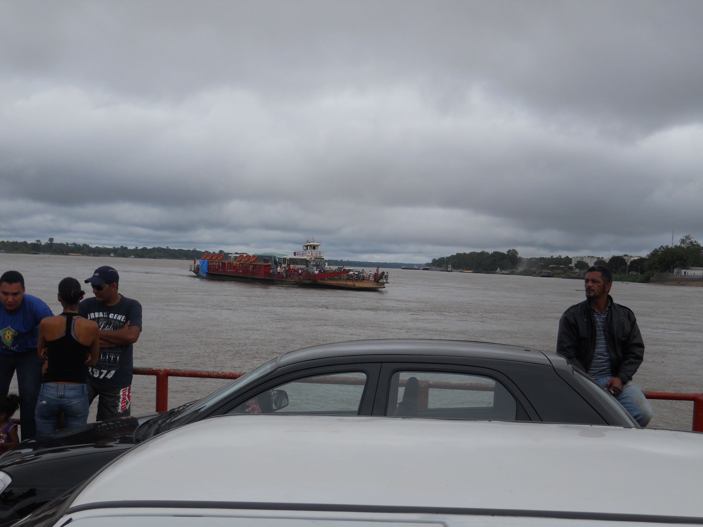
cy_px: 264
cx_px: 352
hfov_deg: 45.8
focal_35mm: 41
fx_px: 833
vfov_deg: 35.1
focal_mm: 7.3
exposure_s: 1/320
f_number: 6.4
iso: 80
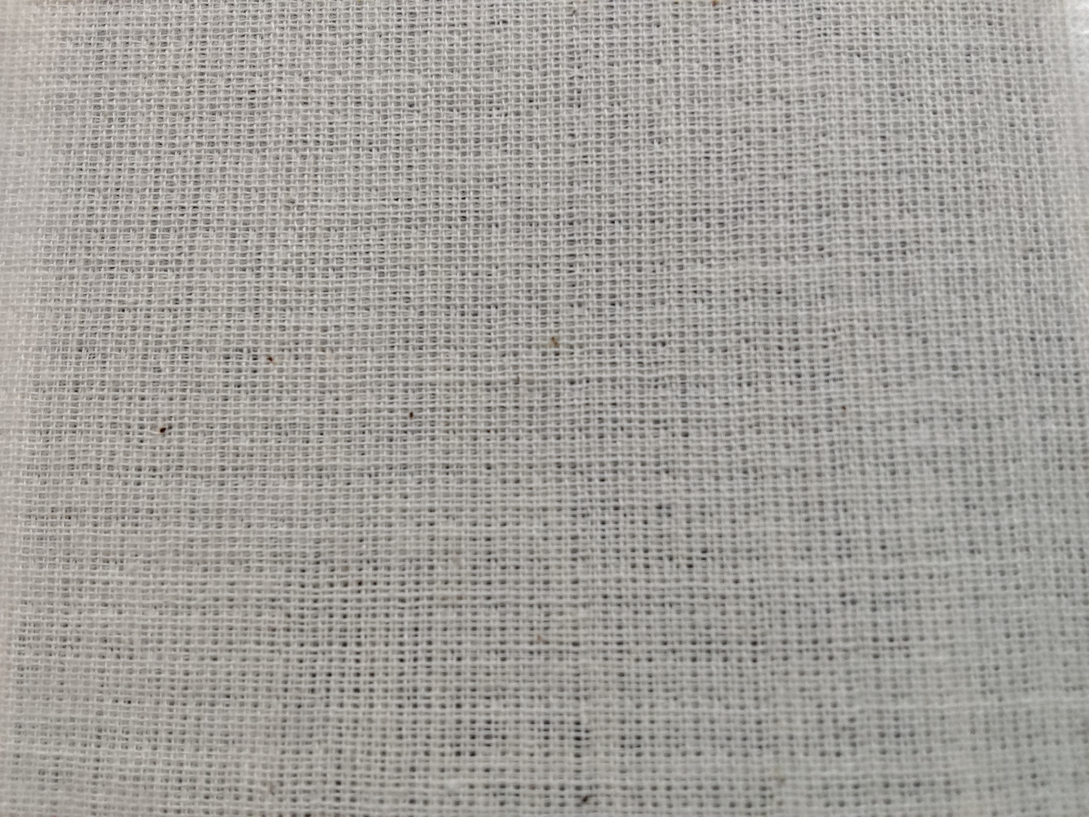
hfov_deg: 67.3
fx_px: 818
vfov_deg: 53.1
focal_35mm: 26
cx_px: 544
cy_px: 408
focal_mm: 2.78
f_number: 2
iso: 250
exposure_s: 1/100
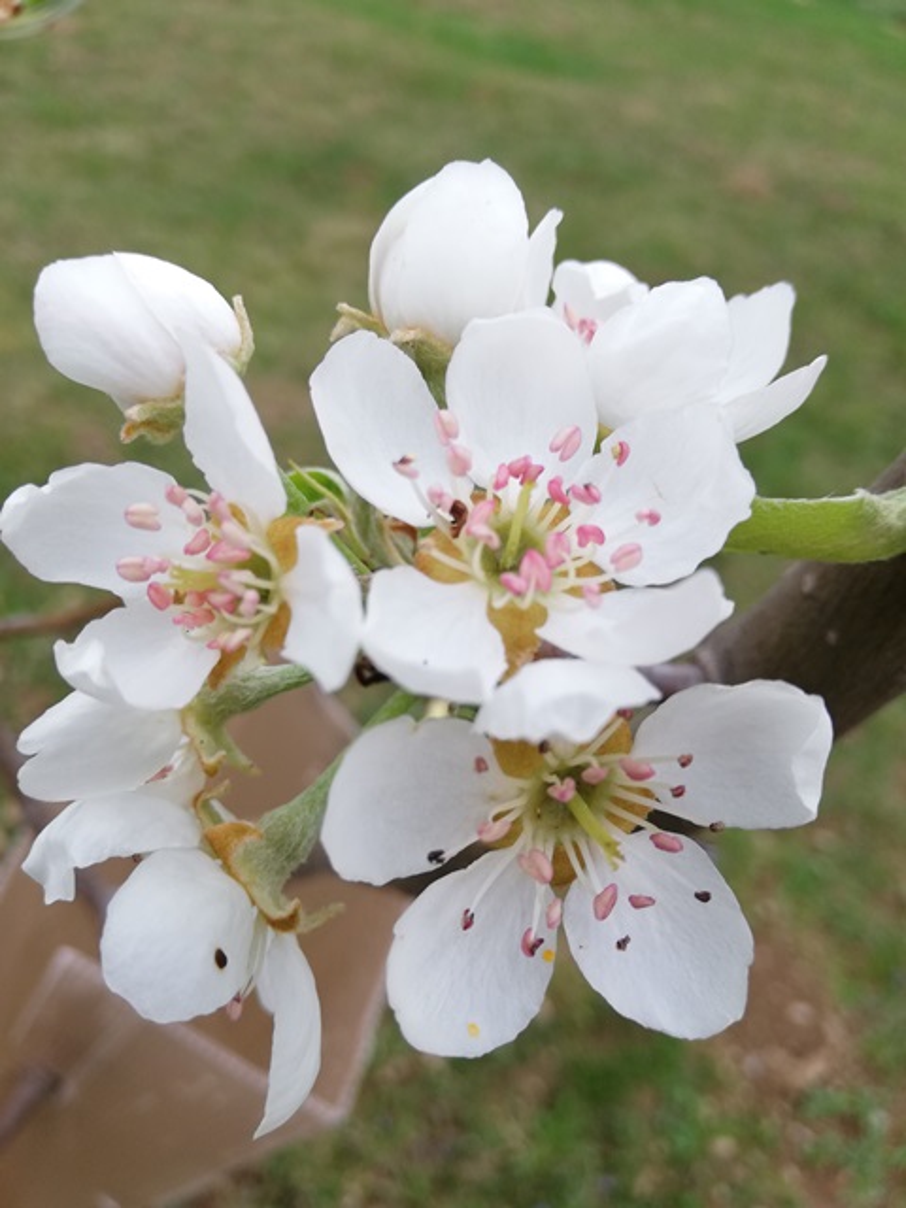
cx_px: 453
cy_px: 604
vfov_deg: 65.3
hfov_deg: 51.4
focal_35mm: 27
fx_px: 942
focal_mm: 3.81
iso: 80
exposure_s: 1/100
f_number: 2.2
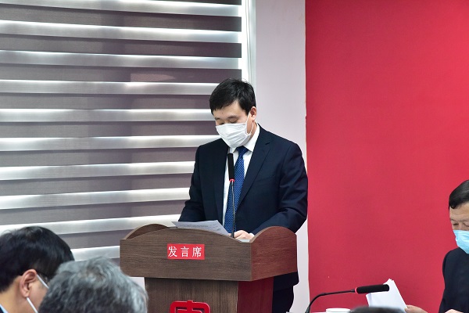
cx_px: 234
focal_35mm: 120
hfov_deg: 17.1
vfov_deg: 11.4
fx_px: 1563
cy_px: 156
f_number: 8
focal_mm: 120
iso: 11400
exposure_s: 1/125
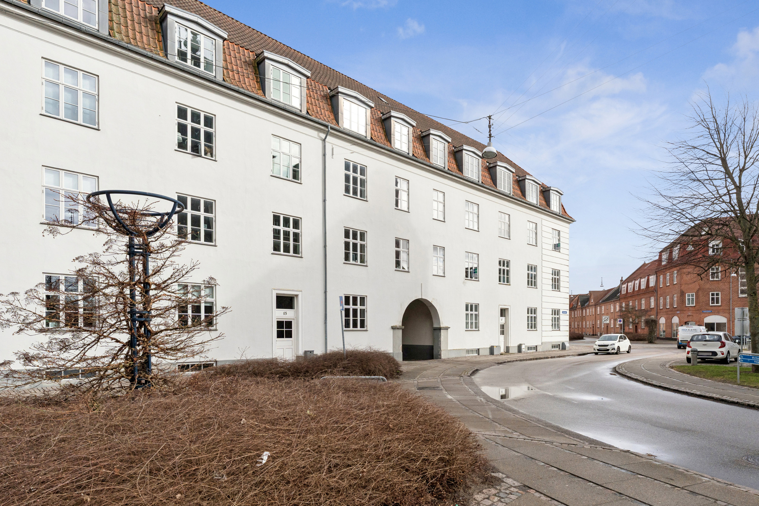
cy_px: 253
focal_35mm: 20
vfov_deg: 61.9
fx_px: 422
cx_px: 380
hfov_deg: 84.0
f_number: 10
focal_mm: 20
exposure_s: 1/1000
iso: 800
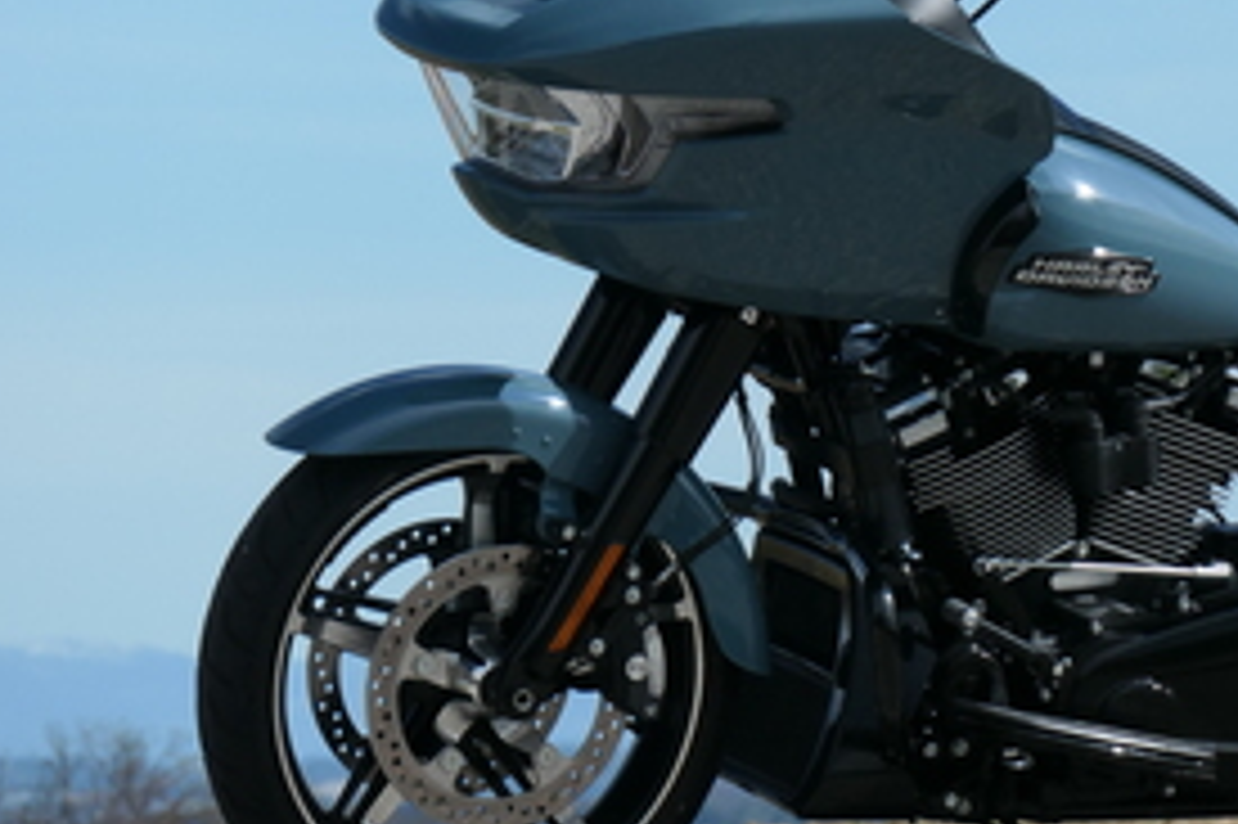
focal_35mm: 515
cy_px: 313
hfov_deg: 4.0
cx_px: 1125
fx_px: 17699
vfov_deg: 2.7
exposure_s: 1/1000
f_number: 6.3
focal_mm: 89.5
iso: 200
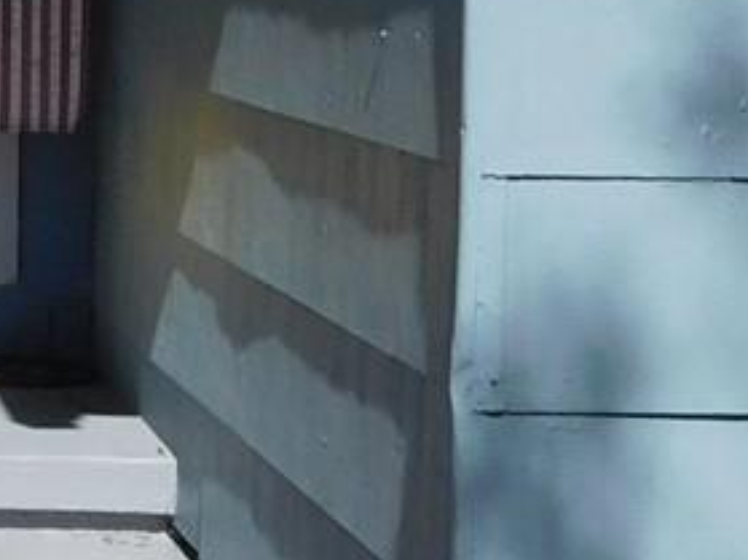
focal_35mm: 132
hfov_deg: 14.1
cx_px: -316
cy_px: -145
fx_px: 2851
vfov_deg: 11.0
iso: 125
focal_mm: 4
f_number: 6
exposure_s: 1/640
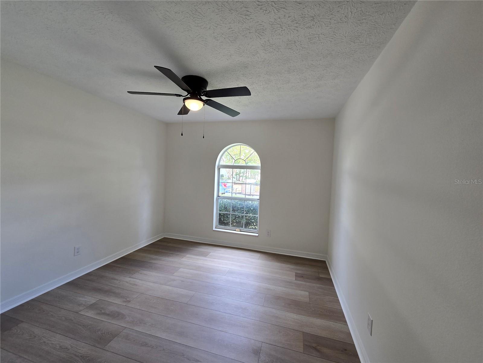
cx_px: 242
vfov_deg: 89.9
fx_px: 181
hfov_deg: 106.2
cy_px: 182
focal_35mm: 13
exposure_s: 1/60
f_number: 2.2
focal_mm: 2.2
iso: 50
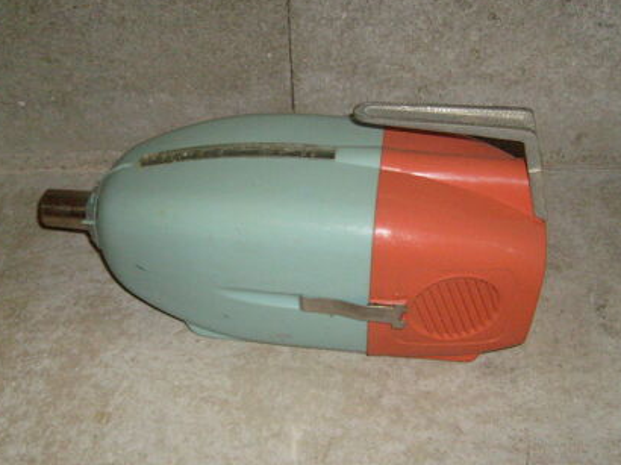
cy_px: 241
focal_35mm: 41
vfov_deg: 35.1
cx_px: 318
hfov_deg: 45.8
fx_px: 735
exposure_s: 1/45
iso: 400
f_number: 2.8
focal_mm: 5.8
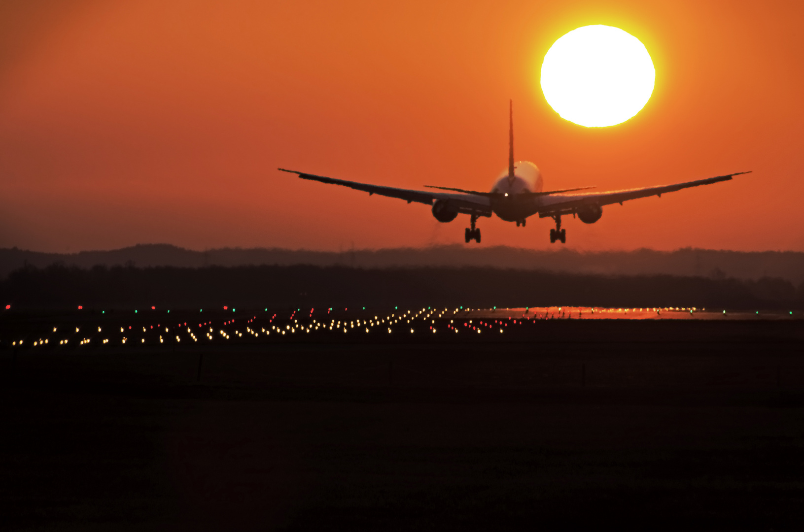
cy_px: 266
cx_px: 402
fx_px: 10028
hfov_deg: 4.6
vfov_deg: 3.0
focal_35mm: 450
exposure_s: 1/40
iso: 100
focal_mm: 300
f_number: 32
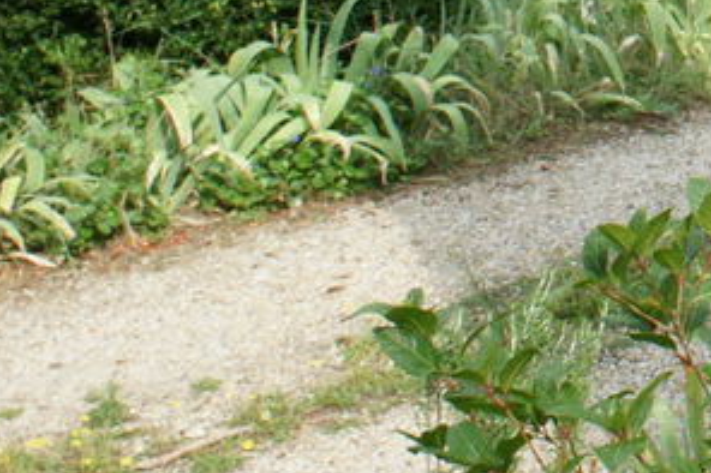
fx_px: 3198
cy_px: -454
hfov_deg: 11.1
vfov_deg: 8.1
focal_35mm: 162
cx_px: 1564
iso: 200
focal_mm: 20
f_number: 9
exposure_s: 1/200
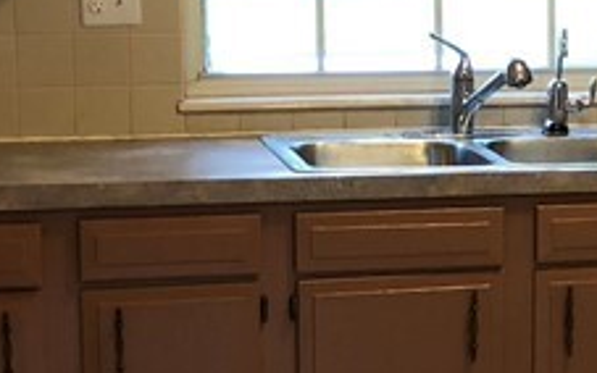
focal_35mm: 134
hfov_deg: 14.4
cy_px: 218
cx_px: 926
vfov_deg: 9.8
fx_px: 2181
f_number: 1.8
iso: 40
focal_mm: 4
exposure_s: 1/15
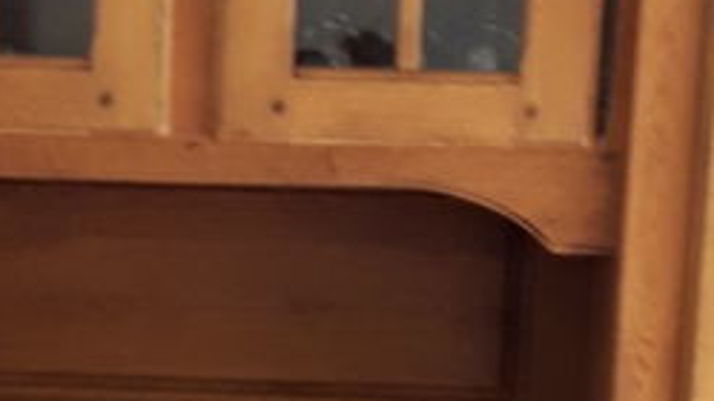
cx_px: 195
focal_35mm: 118
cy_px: 547
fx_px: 2234
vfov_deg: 10.0
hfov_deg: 18.1
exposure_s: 1/33
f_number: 1.9
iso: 100
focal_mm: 2.91
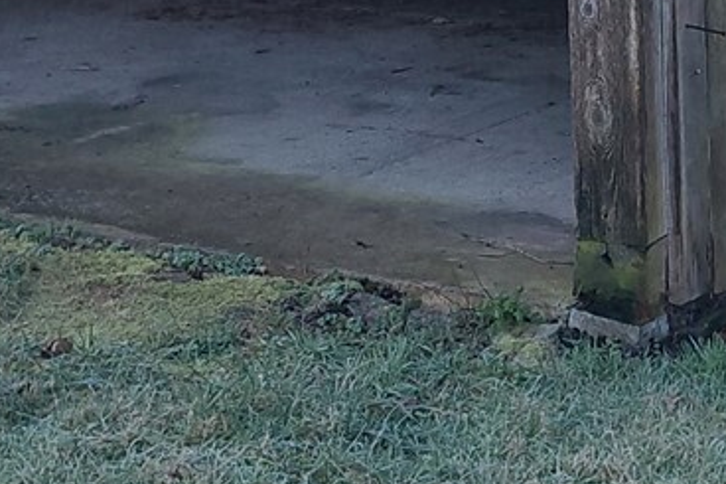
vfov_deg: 11.4
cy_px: -332
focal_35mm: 113
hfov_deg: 18.1
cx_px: 420
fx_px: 2278
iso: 50
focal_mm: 4.69
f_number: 1.8
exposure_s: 1/396
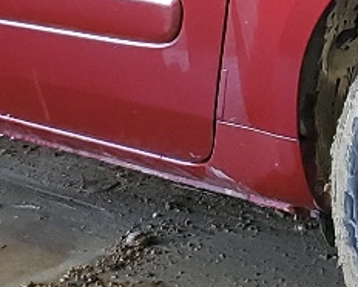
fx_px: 1856
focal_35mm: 175
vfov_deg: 8.7
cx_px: 515
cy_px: -130
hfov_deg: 10.7
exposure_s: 1/60.2
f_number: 1.5
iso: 89
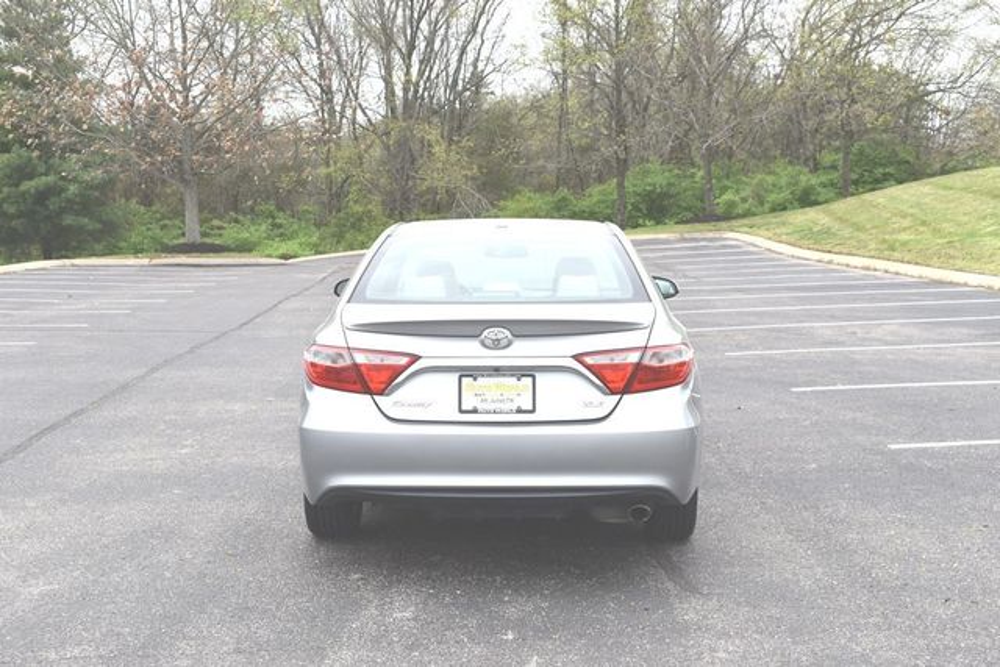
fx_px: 1500
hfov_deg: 36.9
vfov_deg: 25.1
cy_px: 334
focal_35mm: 54
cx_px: 500
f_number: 8
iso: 180
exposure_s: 1/250
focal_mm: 36
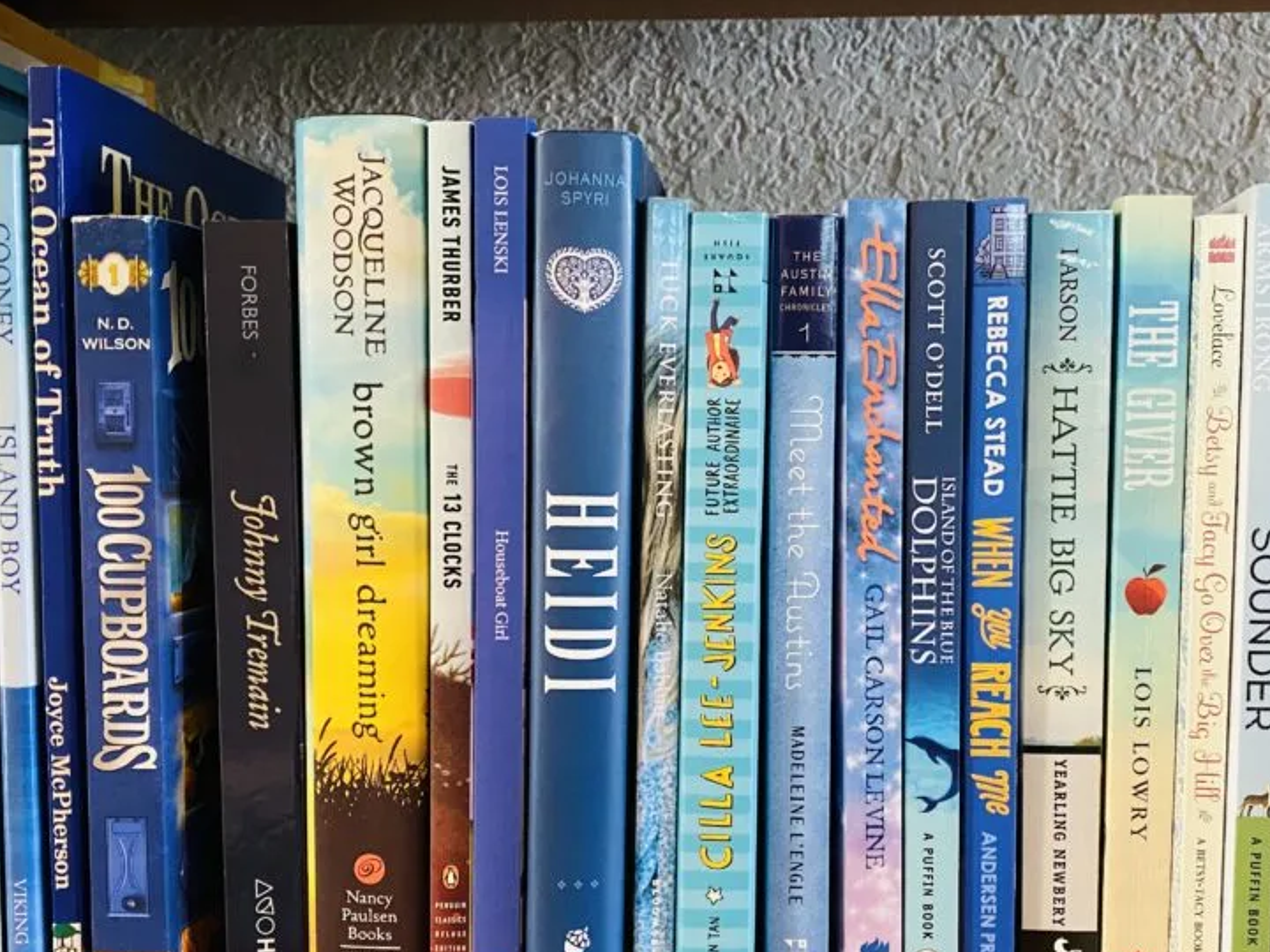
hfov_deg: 50.1
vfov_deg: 38.5
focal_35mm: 37
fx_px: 1357
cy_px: 576
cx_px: 677
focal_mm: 4.25
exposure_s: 1/30
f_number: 1.8
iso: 500
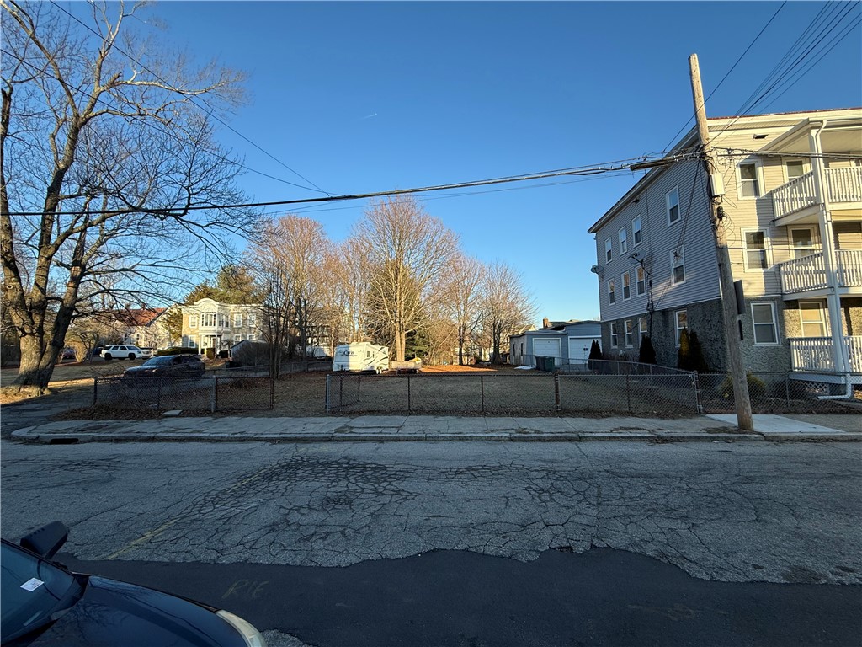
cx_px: 431
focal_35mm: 14
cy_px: 324
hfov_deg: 102.1
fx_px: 349
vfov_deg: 85.7
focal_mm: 2.22
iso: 50
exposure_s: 1/789
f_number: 2.2
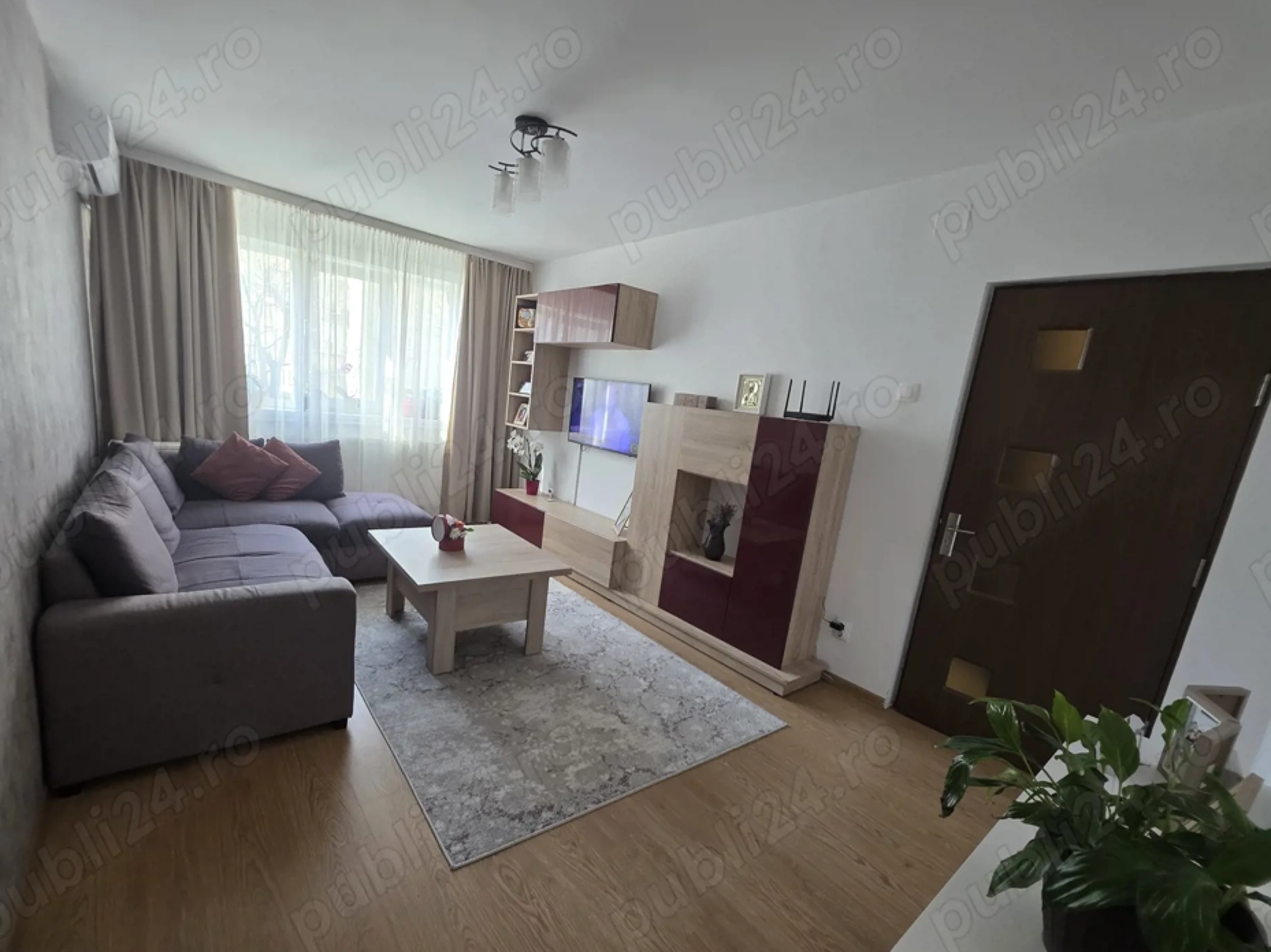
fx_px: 514
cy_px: 509
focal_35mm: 14
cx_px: 594
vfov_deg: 85.5
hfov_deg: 101.9
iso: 160
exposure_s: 1/50
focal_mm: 2.2
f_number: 1.9
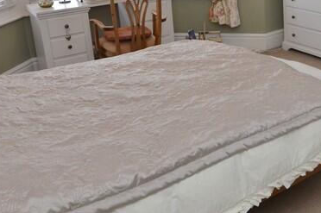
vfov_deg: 28.8
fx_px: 404
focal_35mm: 45
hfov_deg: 41.7
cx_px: 250
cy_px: 37
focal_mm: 11
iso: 800
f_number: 5
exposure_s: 1/60
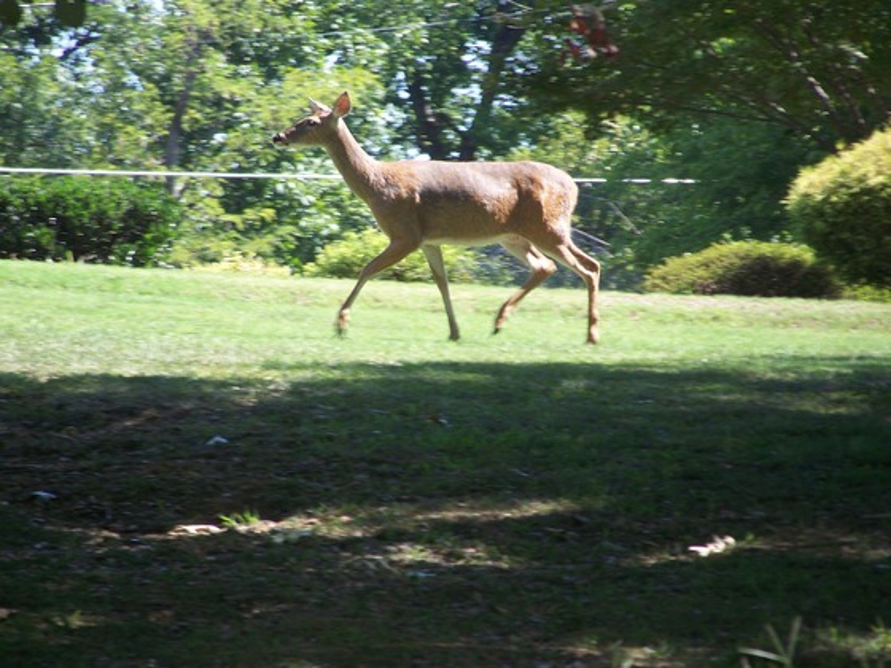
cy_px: 334
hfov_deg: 4.6
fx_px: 11119
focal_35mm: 432
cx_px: 446
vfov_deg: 3.4
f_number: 4.8
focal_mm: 70.2
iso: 80
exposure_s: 1/100
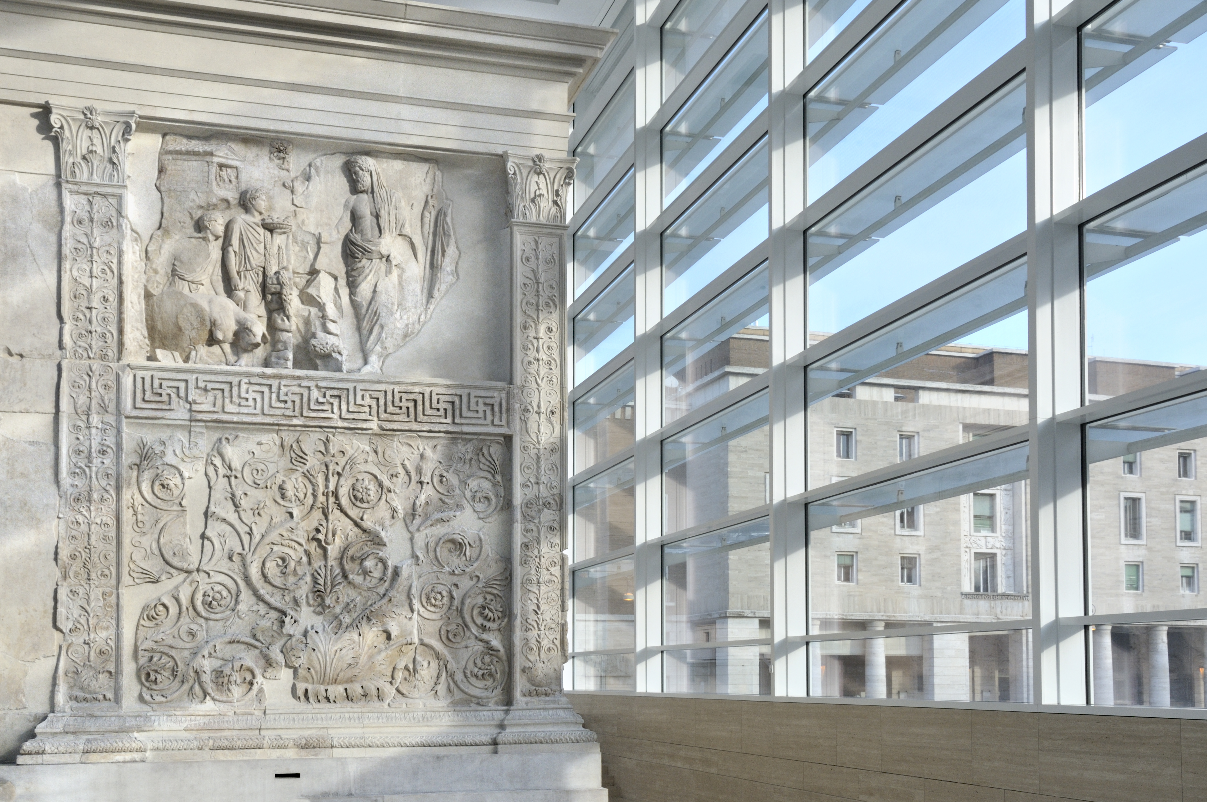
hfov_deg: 49.6
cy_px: 401
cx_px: 604
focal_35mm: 39
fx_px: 1306
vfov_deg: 34.1
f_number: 11
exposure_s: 1/60
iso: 400
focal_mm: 26
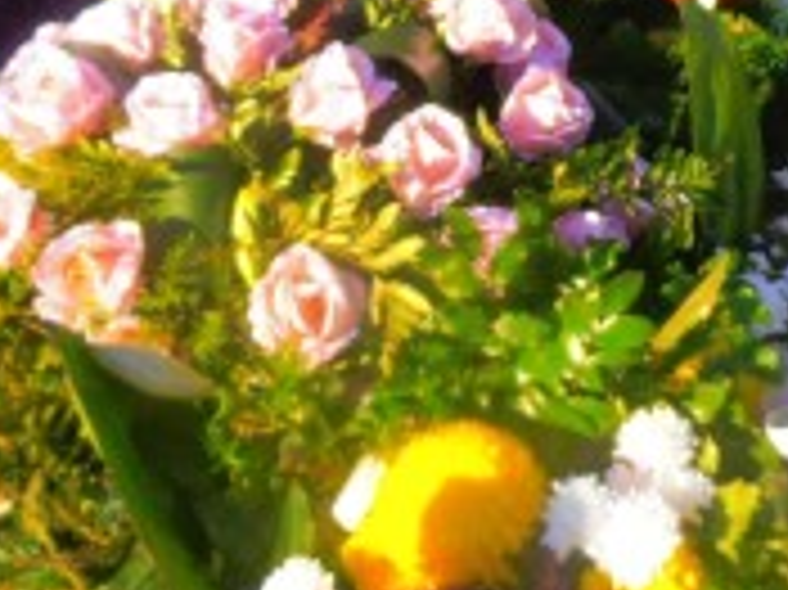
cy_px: -27
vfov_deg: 16.4
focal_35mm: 88
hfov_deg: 21.9
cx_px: 662
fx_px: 2002
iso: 80
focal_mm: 4.2
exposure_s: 1/500
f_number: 3
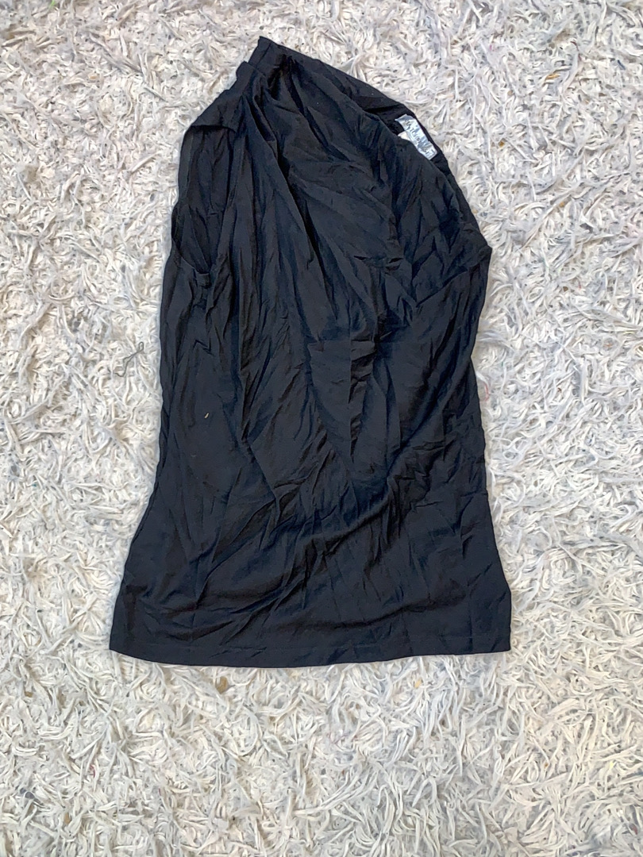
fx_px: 644
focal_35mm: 26
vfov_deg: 67.3
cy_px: 428
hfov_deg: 53.1
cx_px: 322
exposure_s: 1/100
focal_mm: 4.25
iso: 80
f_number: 1.8
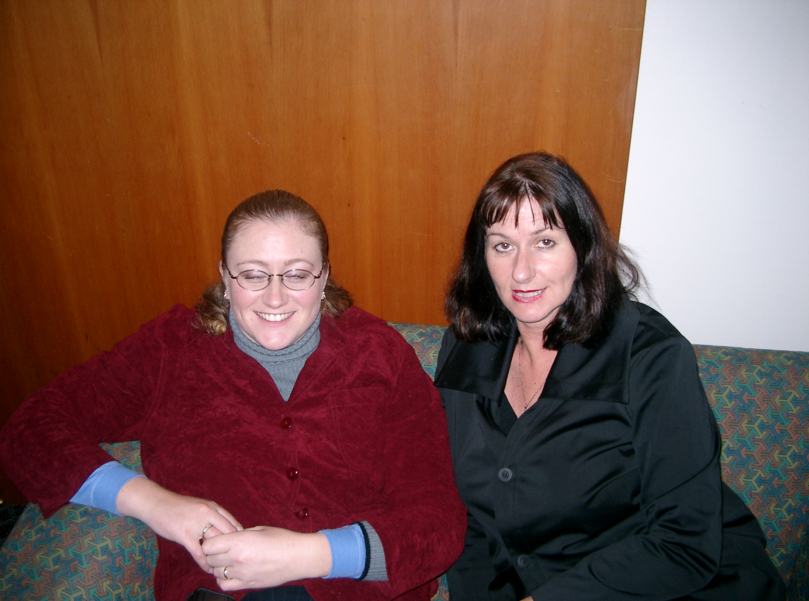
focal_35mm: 37
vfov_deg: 38.5
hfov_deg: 50.3
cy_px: 300
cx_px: 404
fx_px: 862
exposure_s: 1/60
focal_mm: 7.6
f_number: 2.6
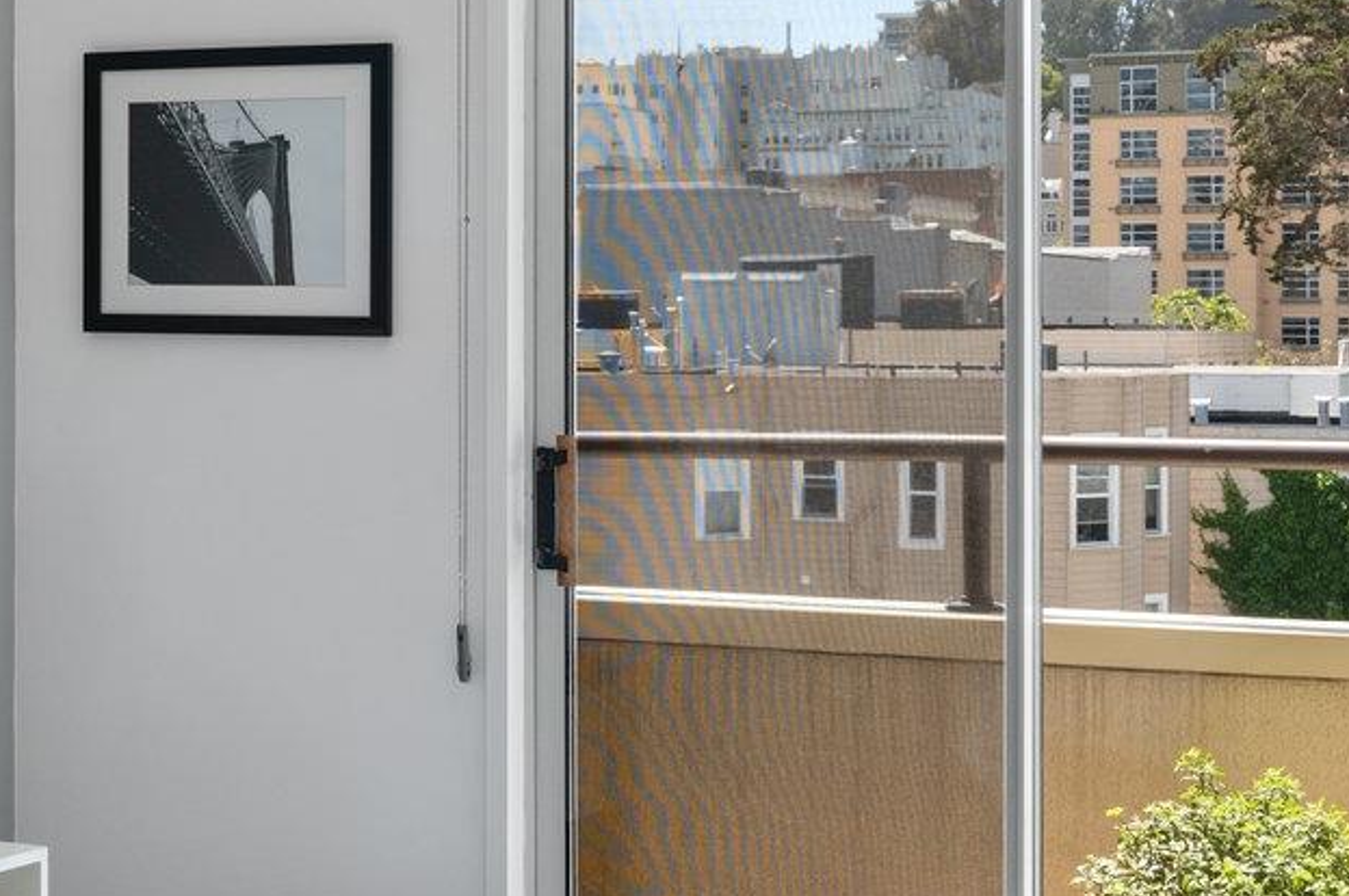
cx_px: 340
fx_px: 2957
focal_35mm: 79
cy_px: 348
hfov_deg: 25.4
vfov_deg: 17.2
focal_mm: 41
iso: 400
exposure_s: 1/50
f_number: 11
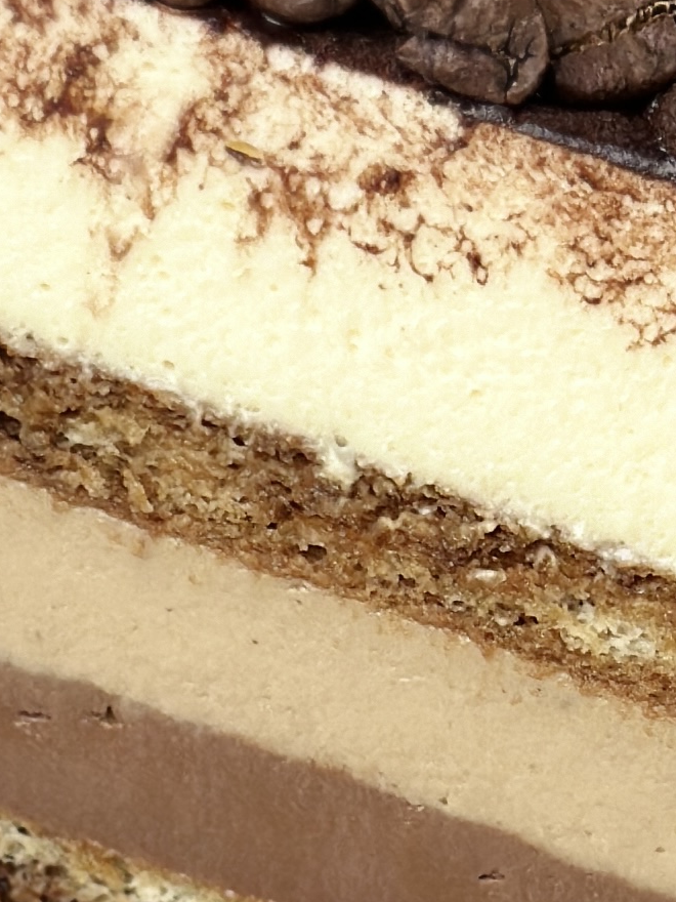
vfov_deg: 8.9
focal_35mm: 220
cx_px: 592
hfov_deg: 6.7
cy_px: 1018
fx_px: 5728
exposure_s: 1/327
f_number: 1.78
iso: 80
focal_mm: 6.86
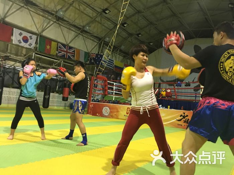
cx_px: 117
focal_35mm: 29
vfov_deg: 48.2
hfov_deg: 61.7
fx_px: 196
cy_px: 88
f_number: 2.2
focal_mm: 4.15
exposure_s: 1/17
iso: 125
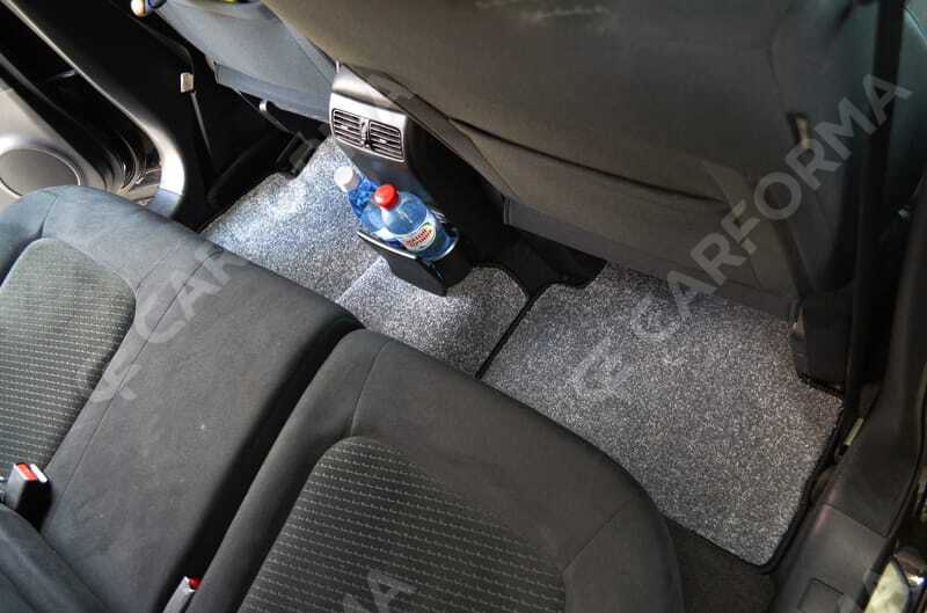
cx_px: 464
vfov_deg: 43.4
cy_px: 306
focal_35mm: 30
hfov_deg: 62.1
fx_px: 771
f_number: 3.8
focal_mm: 20
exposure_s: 1/30
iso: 2000
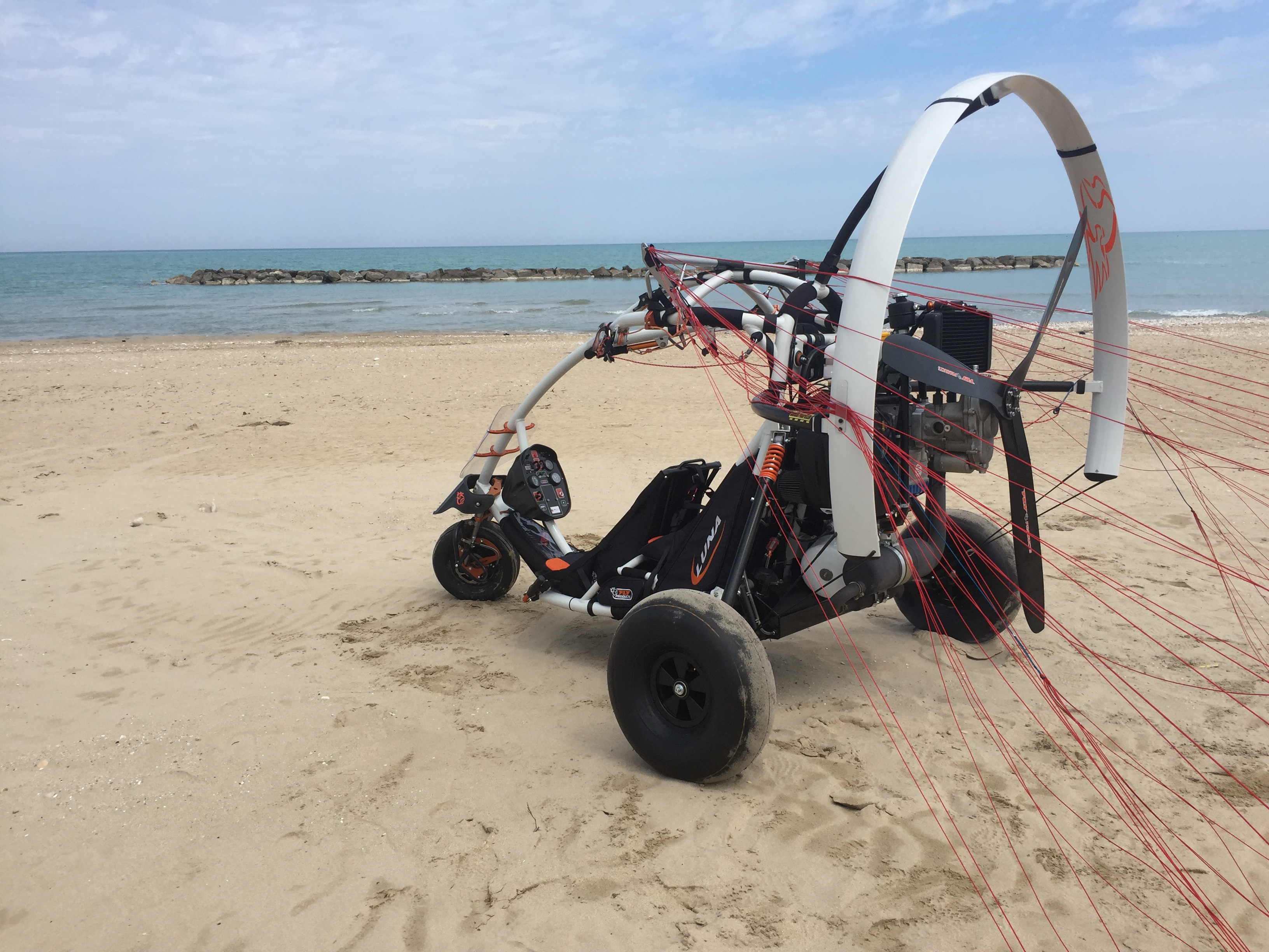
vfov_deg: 48.2
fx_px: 1063
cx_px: 634
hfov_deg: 61.7
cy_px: 476
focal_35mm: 29
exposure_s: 1/2639
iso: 32
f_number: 2.2
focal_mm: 4.15
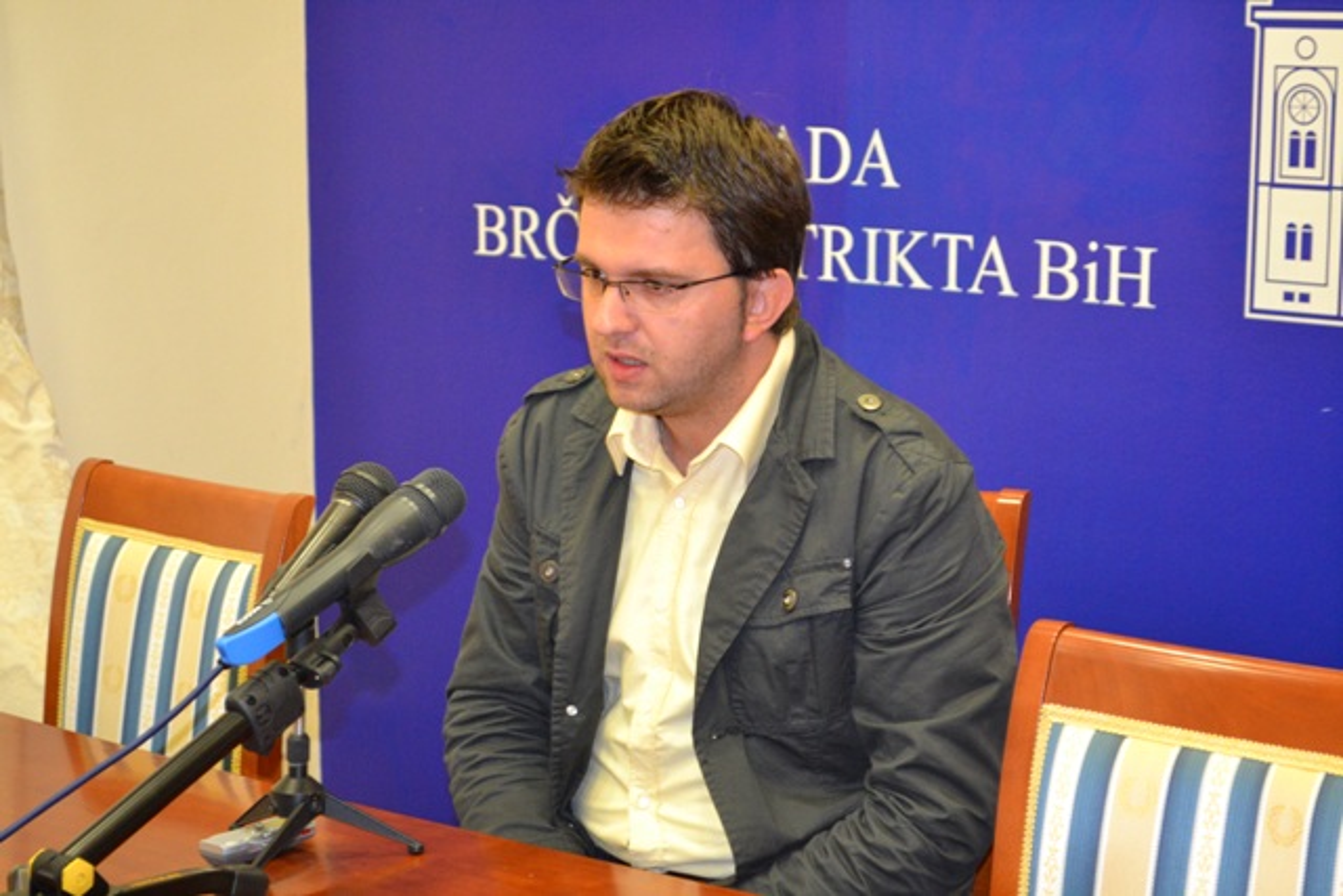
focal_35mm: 75
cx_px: 672
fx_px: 2798
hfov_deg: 27.0
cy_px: 448
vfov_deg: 18.2
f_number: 5.6
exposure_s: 1/60
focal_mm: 50
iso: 2200
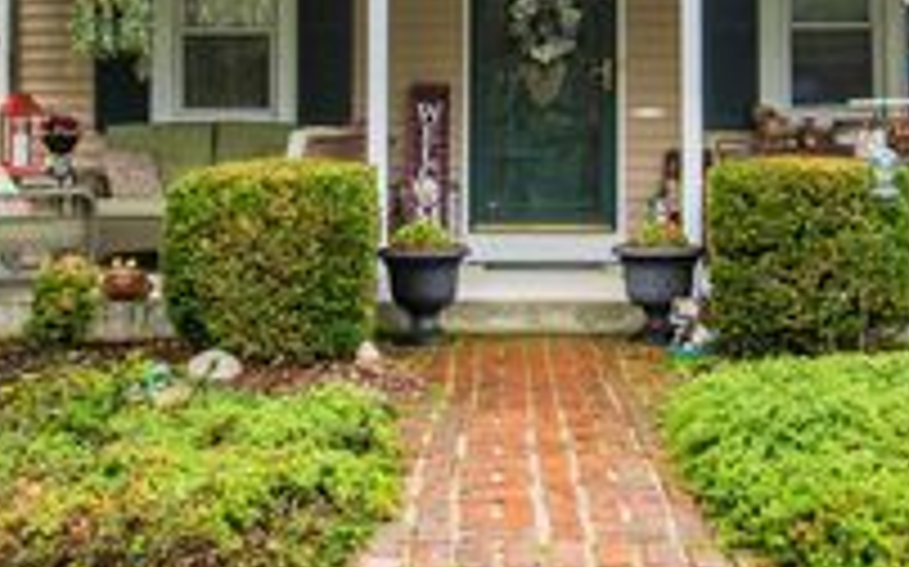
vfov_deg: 20.2
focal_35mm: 63
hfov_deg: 32.4
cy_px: 52
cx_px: 549
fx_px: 1560
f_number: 4.2
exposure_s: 1/50
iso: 100
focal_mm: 17
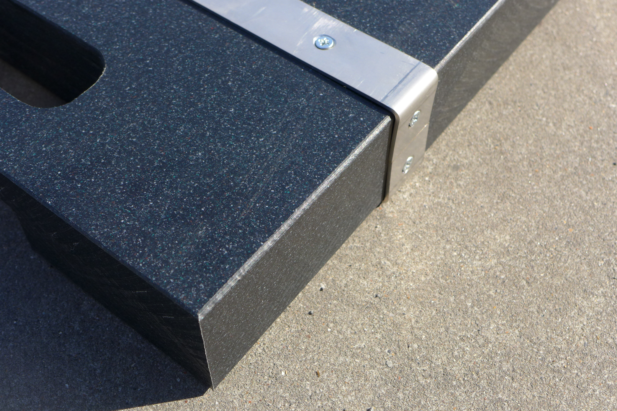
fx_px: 806
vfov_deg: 28.7
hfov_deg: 41.9
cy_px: 206
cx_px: 308
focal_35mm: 47
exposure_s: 1/640
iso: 80
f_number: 2.8
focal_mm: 9.2
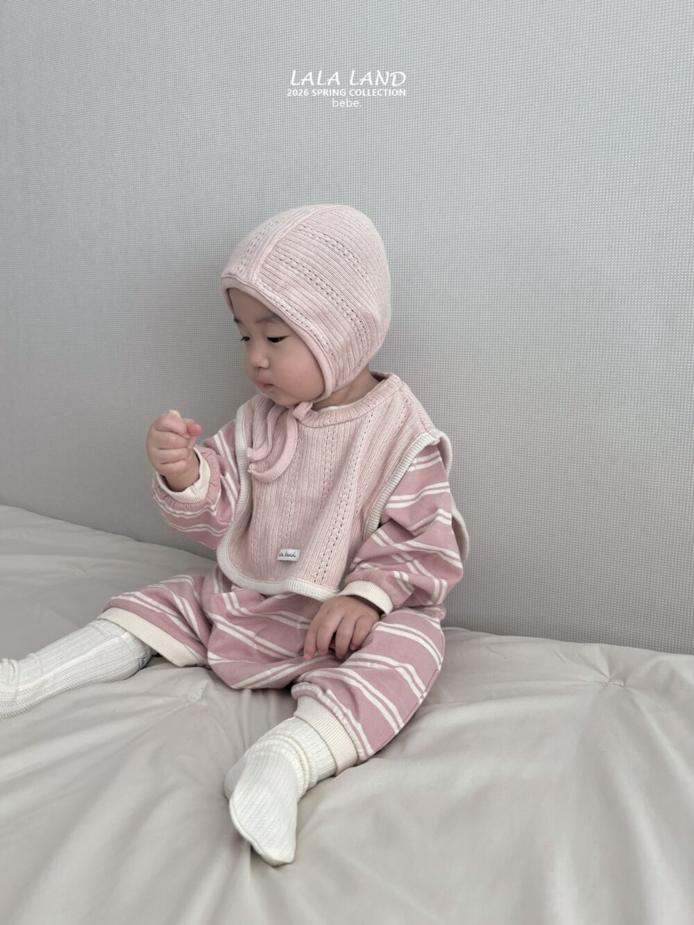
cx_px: 347
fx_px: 695
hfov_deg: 53.1
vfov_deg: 67.3
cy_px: 462
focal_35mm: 26
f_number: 1.6
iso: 125
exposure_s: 1/64
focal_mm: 5.96
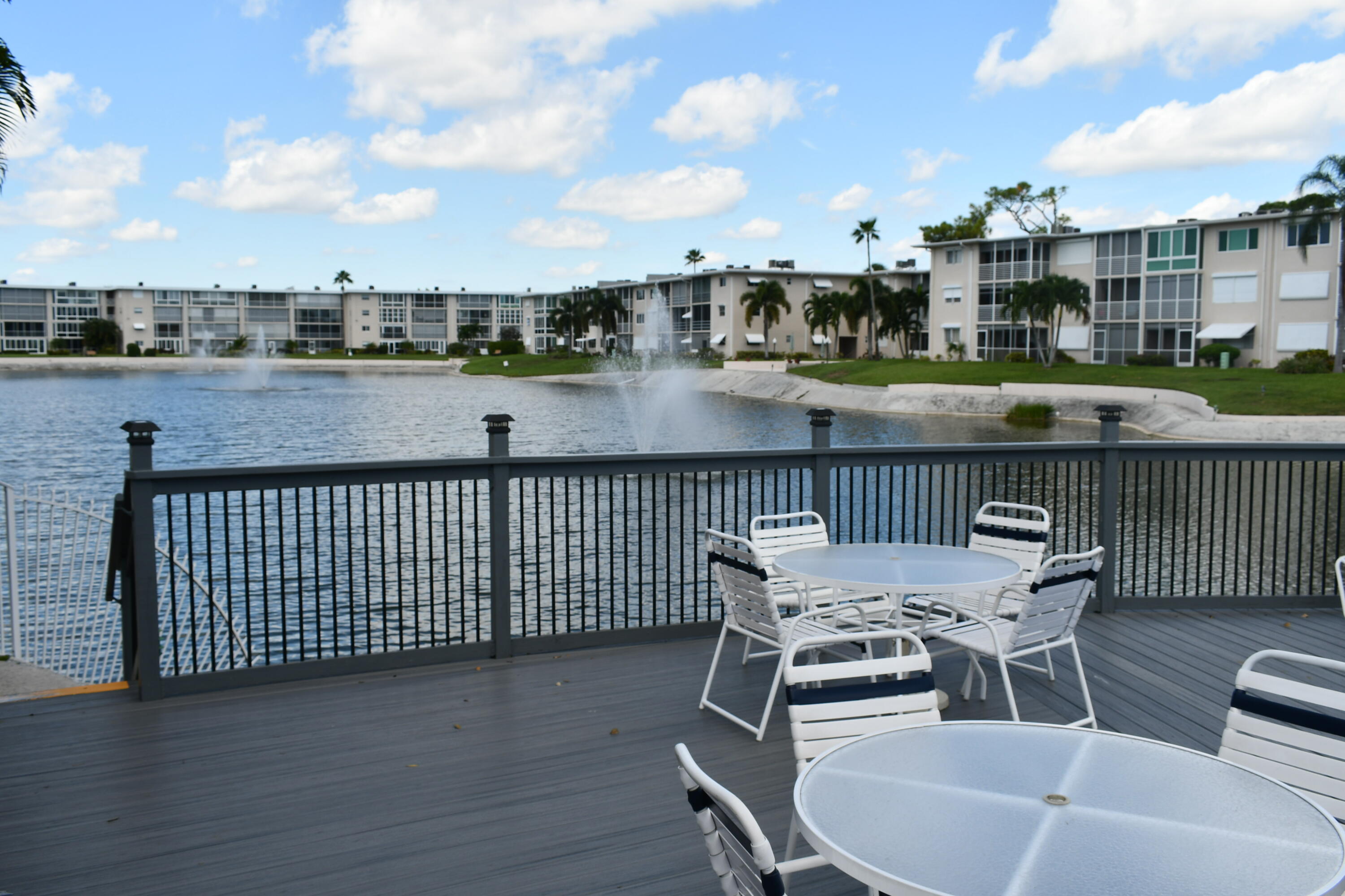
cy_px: 448
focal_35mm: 33
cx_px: 672
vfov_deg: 40.0
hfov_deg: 57.2
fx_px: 1233
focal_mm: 22
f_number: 8
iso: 100
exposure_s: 1/250
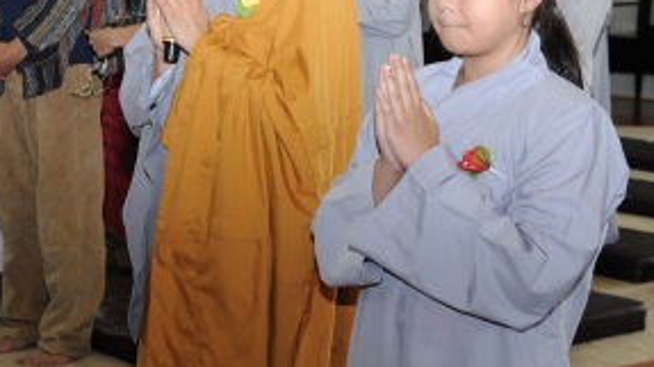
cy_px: 54
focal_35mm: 105
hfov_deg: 19.9
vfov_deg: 11.5
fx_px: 1820
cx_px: 41
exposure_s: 1/50
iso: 400
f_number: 5
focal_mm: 45
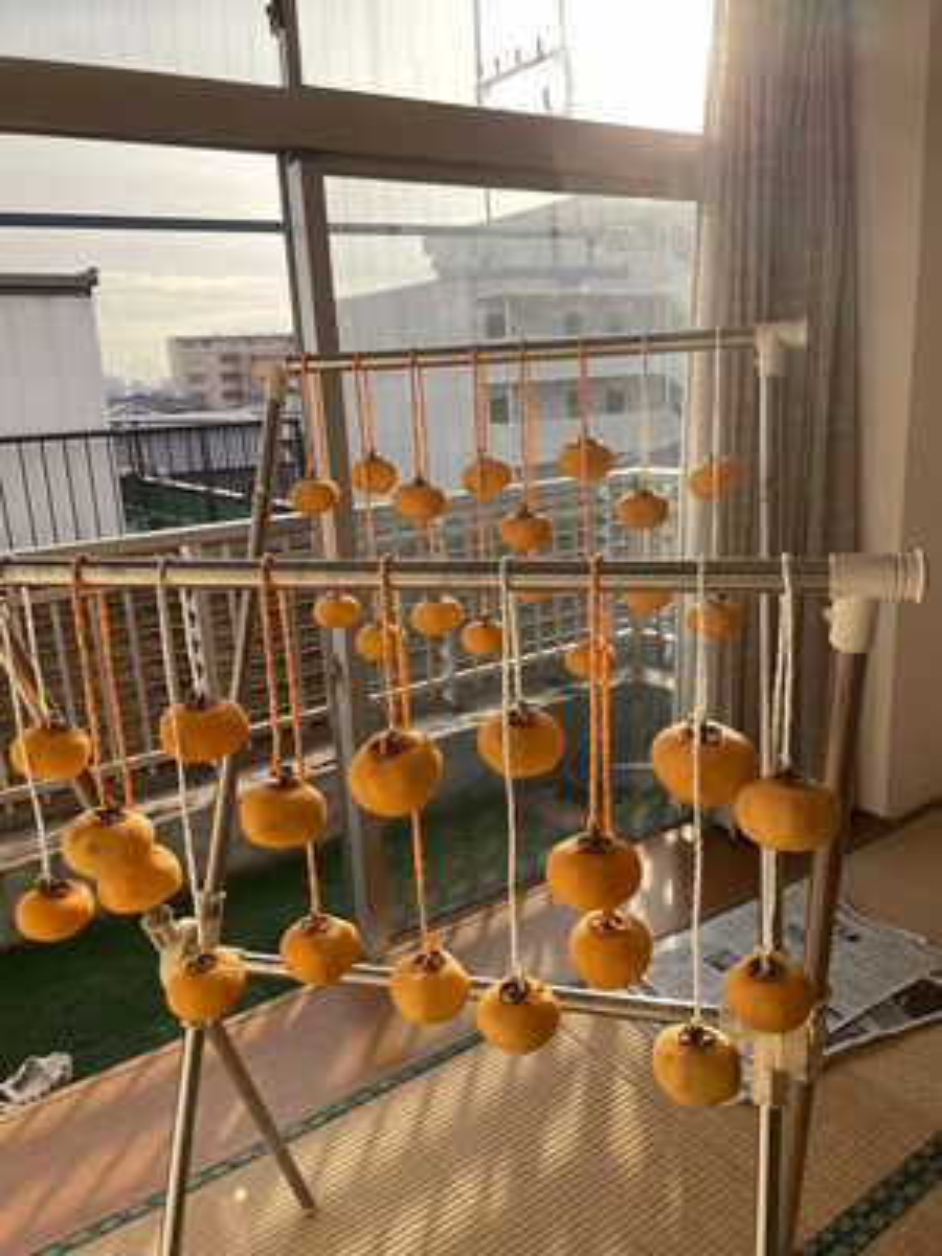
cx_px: 471
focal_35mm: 26
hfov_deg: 53.1
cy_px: 628
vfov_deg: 67.3
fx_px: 943
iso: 32
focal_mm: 4.2
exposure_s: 1/924
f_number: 1.6
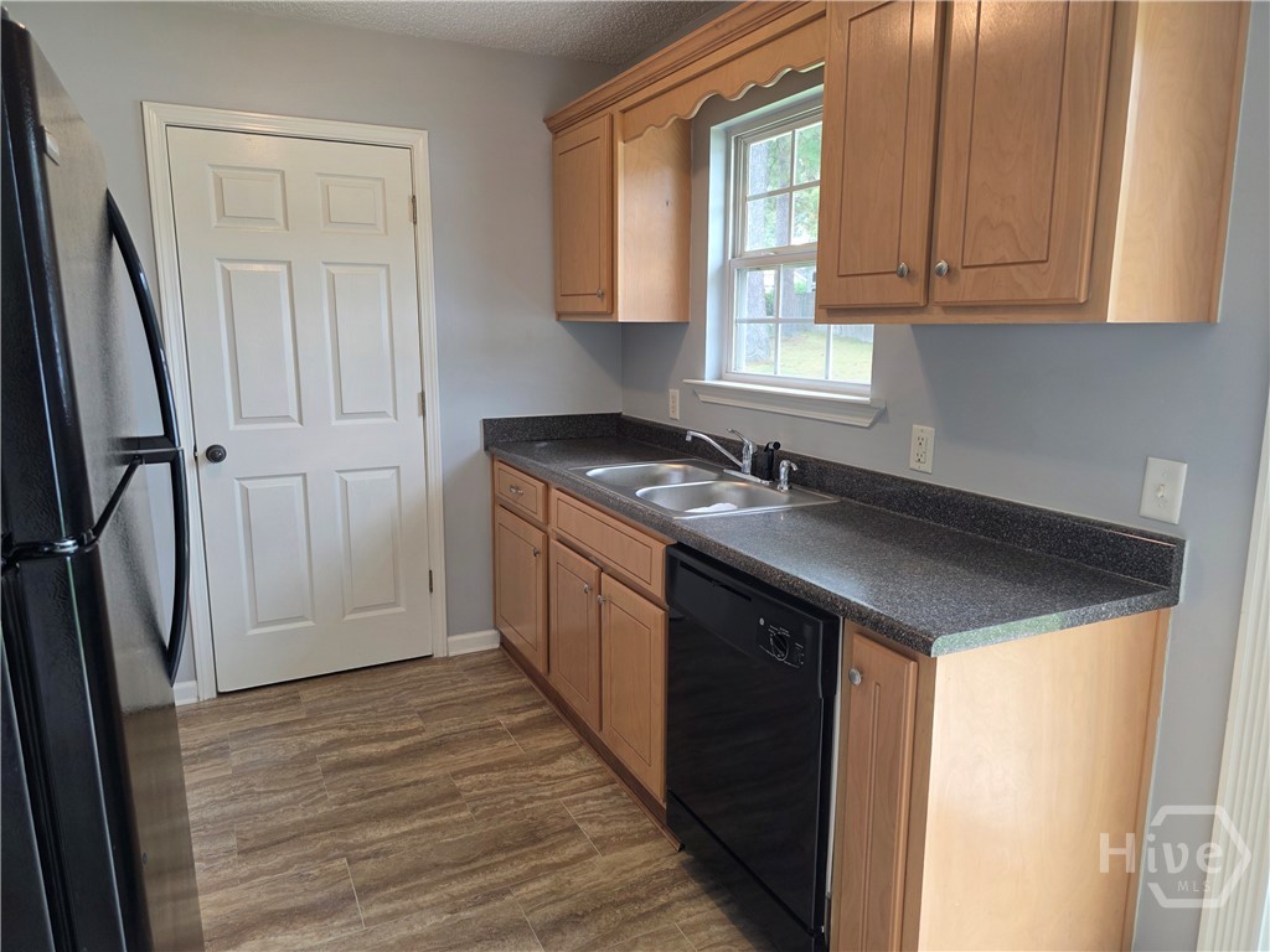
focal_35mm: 23
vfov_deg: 58.9
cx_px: 635
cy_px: 476
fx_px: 844
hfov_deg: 73.9
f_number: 1.7
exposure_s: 1/120
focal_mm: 6.3
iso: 80
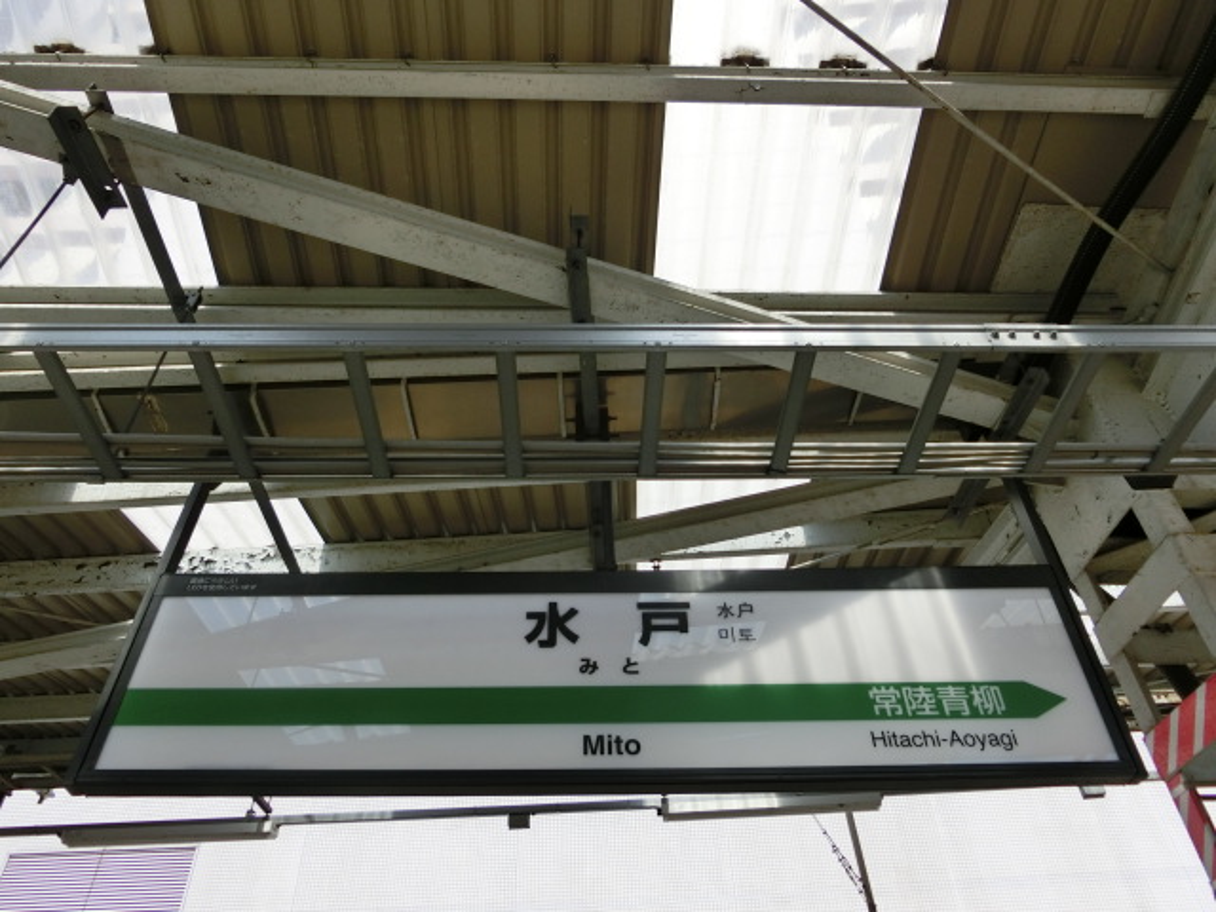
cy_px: 456
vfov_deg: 54.9
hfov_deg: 69.4
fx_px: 878
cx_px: 608
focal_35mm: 25
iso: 80
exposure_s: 1/1000
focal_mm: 4.5
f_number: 3.5
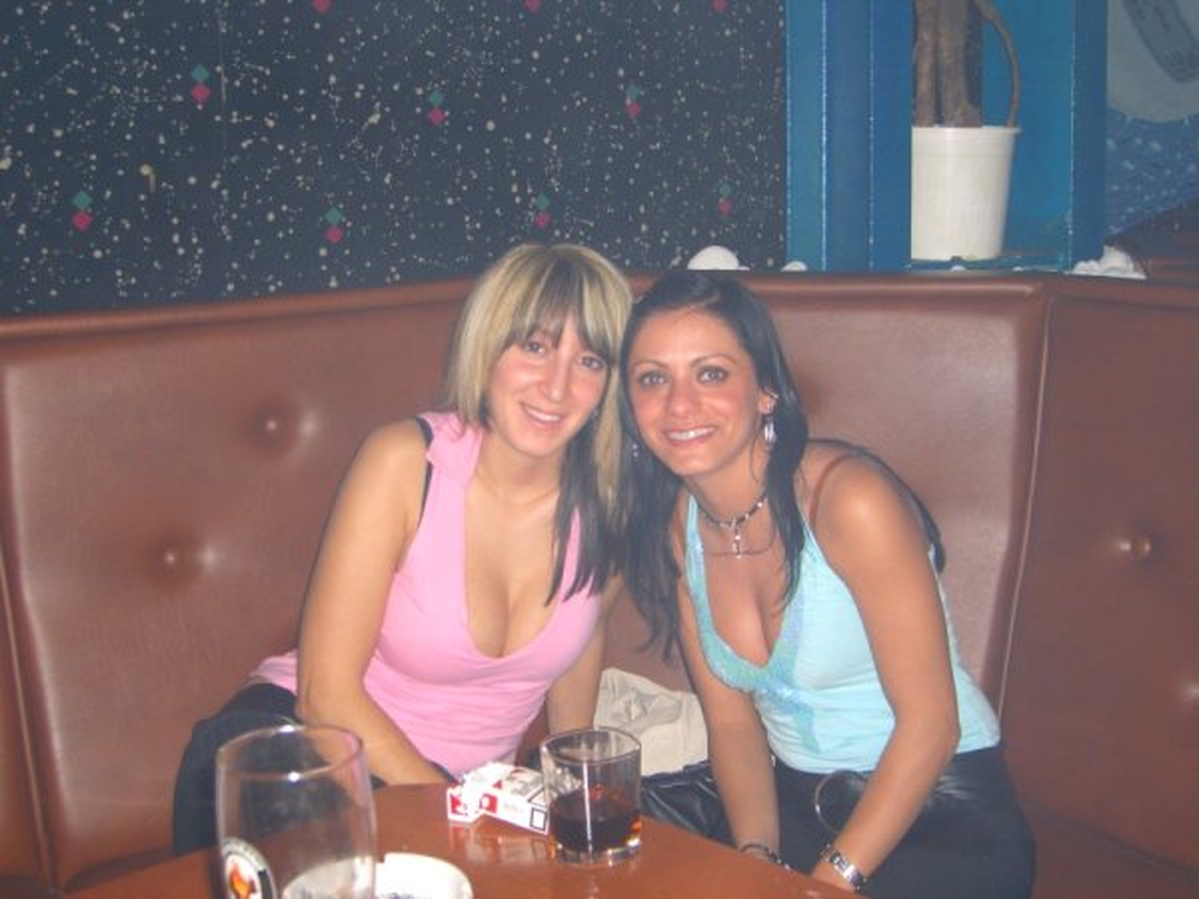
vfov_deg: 31.5
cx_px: 600
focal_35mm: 46
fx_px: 1593
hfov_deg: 41.2
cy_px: 450
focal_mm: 9.5
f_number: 3.1
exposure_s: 1/60
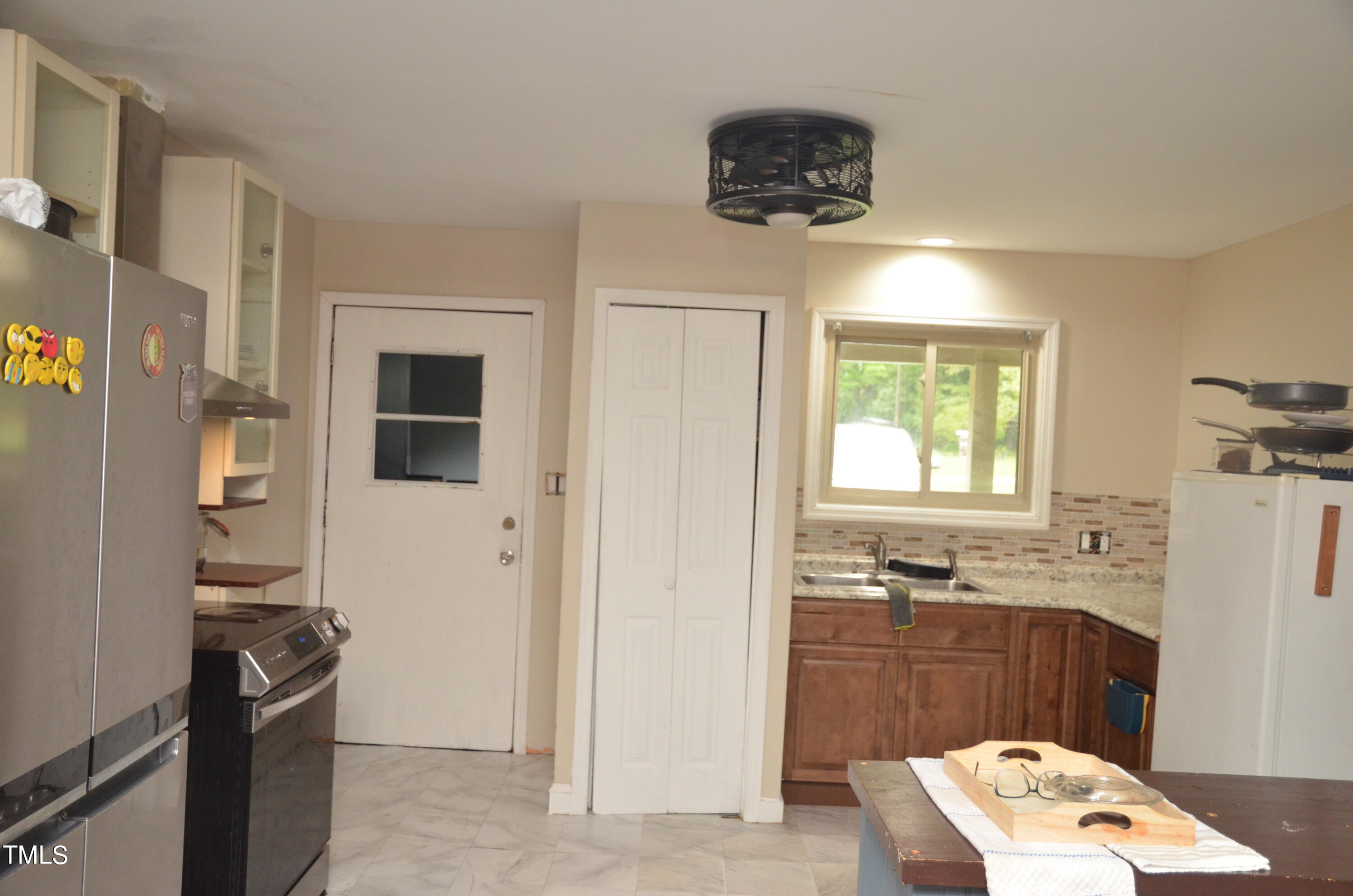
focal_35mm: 30
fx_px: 1125
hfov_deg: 62.0
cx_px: 676
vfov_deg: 43.4
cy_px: 448
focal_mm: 20
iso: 1100
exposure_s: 1/60
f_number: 4
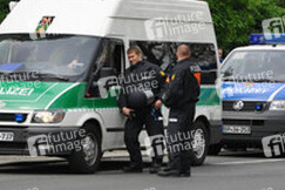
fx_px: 2311
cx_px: 144
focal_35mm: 292
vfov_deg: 4.7
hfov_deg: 7.1
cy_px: 114
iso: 800
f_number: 5.6
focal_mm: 105
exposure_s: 1/1250
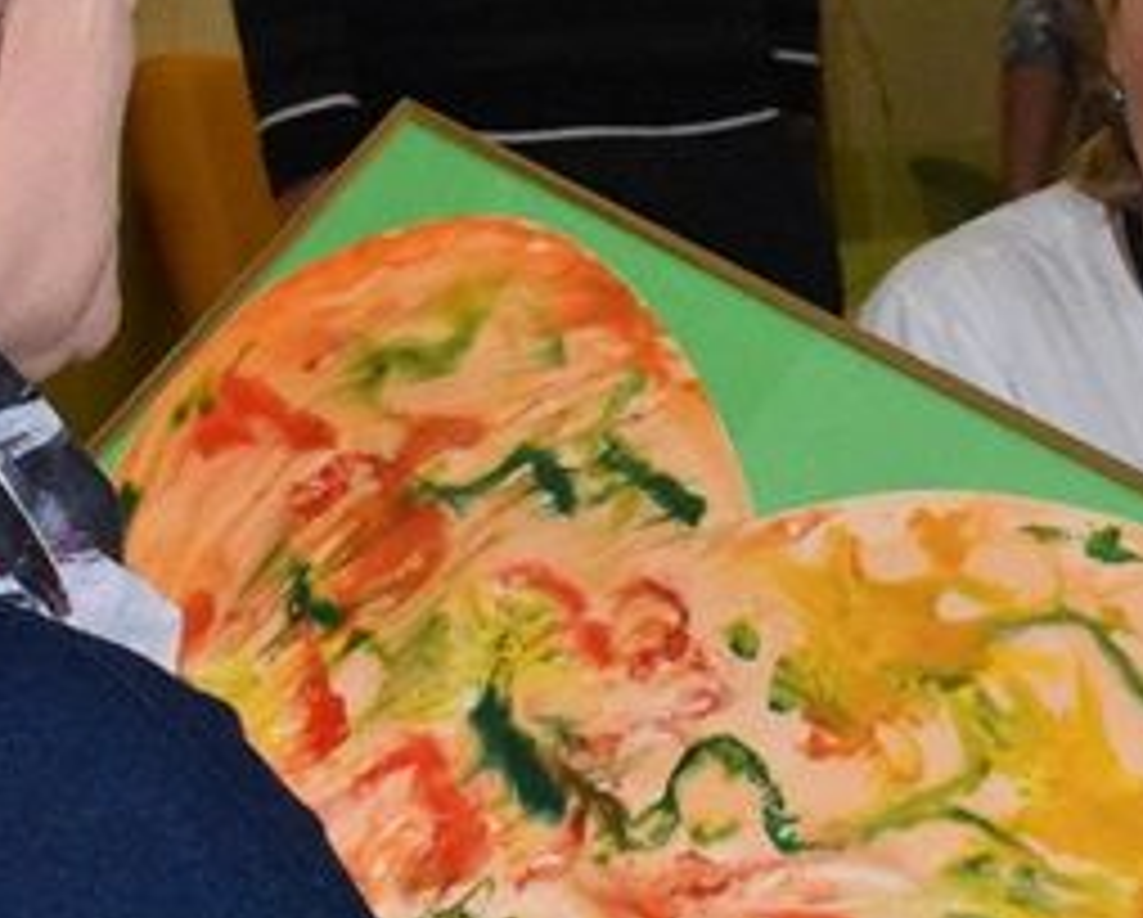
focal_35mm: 102
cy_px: 403
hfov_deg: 18.7
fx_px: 3456
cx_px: 814
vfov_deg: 15.1
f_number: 7.1
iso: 6400
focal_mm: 18
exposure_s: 1/60
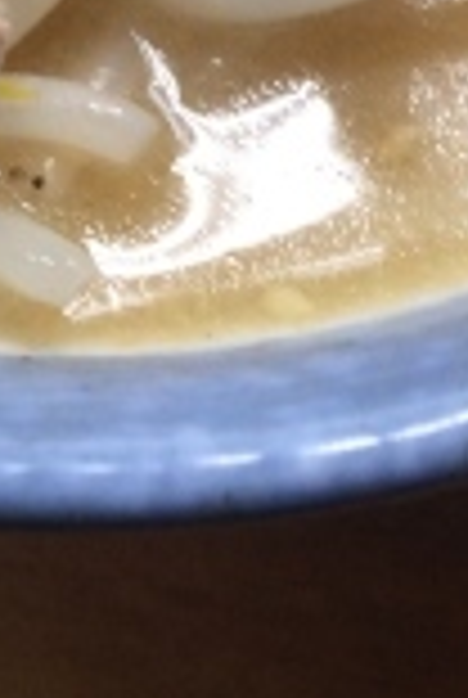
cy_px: -234
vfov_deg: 19.2
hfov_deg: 14.1
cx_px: 142
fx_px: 1883
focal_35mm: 97
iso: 100
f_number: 2.2
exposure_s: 1/30
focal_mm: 4.15
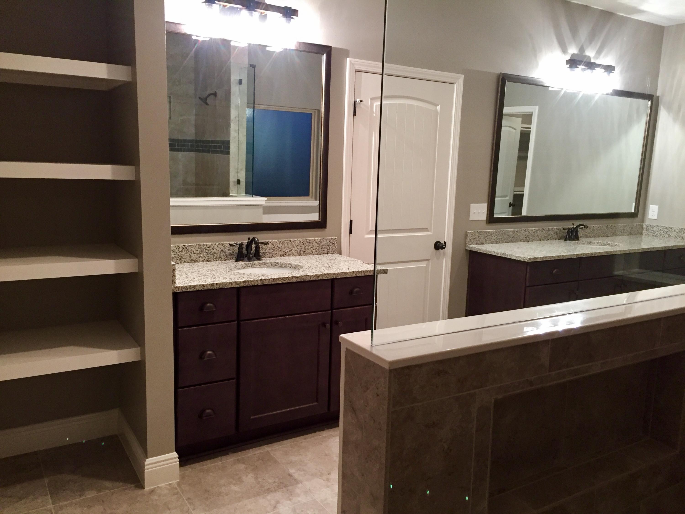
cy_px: 257
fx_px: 574
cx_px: 342
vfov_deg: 48.2
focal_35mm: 29
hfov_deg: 61.7
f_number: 2.2
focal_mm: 4.15
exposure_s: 1/30
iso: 160
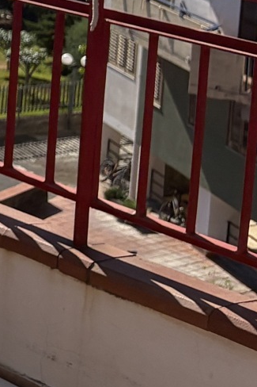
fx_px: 1522
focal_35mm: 142
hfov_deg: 7.5
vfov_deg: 13.8
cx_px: -680
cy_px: -148
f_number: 1.6
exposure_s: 1/6993
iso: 50
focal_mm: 5.96
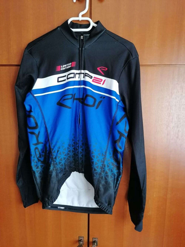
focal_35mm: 27
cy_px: 124
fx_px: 192
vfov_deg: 65.3
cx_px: 92
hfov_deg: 51.4
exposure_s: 1/100
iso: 500
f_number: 1.8
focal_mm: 4.75
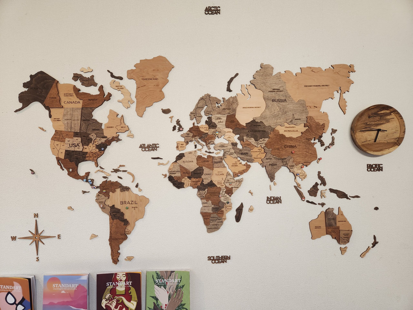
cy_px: 155
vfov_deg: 58.9
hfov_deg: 73.9
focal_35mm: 23
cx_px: 206
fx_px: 274
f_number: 1.8
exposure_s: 1/100
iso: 250
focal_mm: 5.4
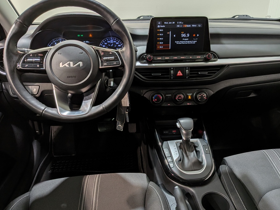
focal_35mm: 27
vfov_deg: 51.4
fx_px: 218
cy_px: 109
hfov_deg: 65.2
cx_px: 153
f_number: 1.7
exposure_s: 1/116
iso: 25
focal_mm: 4.53
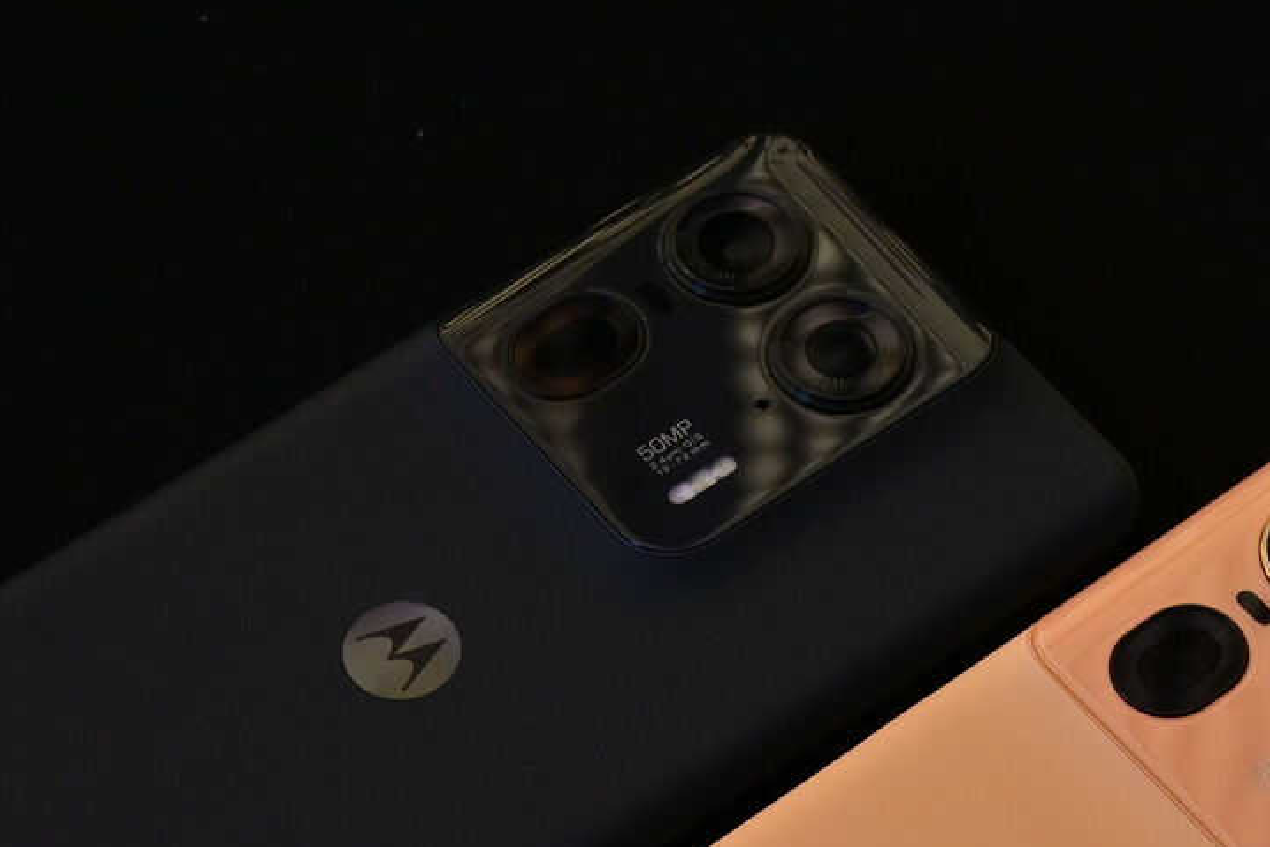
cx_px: 1017
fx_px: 4669
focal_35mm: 132
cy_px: 1112
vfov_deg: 10.2
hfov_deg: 15.4
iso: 400
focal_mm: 33
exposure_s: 1/80
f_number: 5
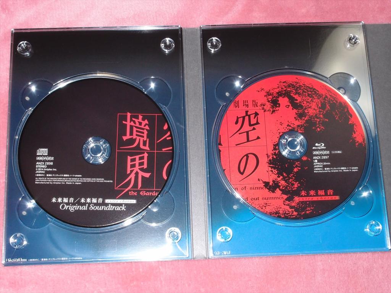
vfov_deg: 29.1
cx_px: 196
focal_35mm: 50
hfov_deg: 38.2
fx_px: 565
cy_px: 146
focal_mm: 10.83
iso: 200
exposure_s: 1/60
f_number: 8
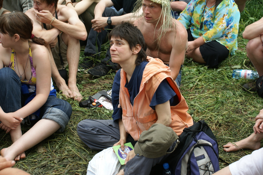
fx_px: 438
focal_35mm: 60
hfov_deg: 33.4
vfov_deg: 22.6
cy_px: 88
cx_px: 132
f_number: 6.3
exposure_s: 1/30
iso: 100
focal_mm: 40
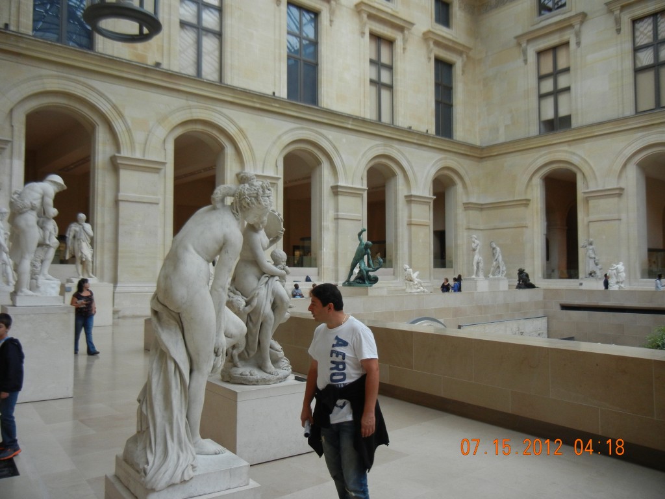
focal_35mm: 30
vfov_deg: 46.8
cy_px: 250
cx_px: 332
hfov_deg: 60.0
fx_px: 576
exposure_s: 1/62.1
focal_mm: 5.4
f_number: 3.5
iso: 211
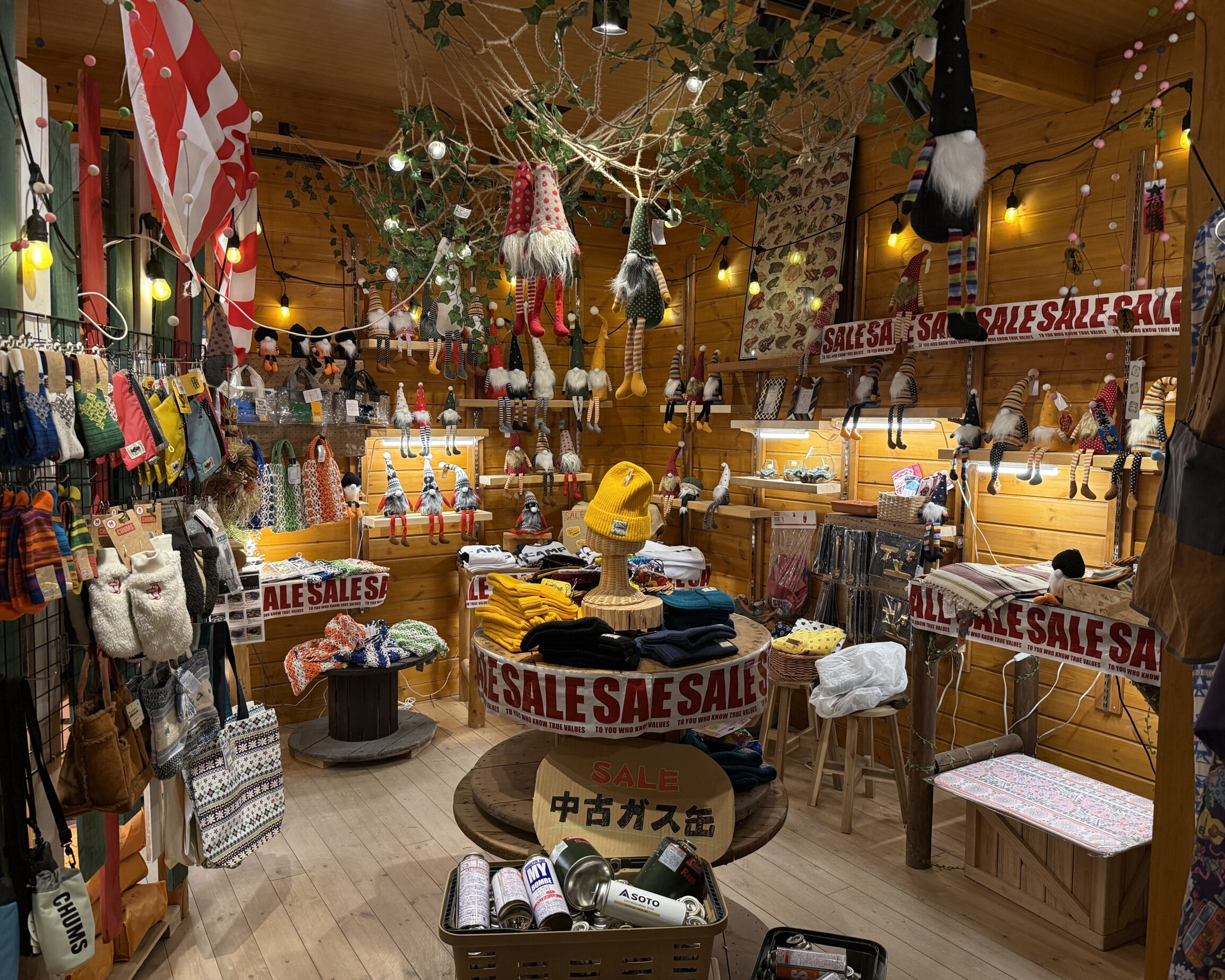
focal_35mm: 26
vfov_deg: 54.9
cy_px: 489
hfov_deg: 66.0
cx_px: 624
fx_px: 943
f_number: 1.78
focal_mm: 6.76
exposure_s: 1/100
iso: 320
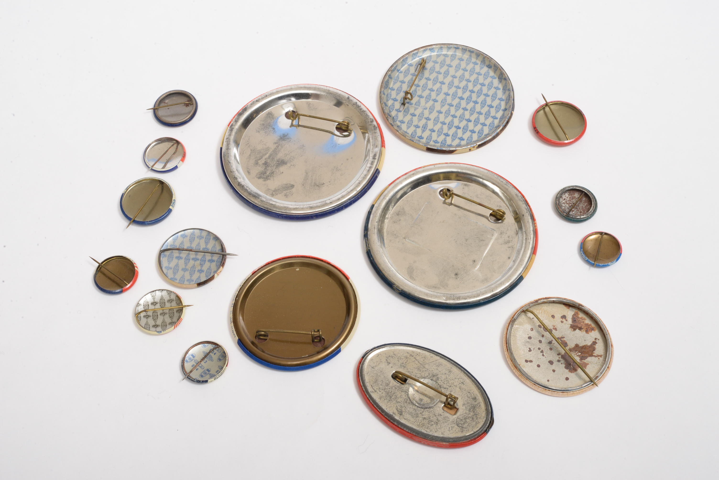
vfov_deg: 22.6
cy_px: 240
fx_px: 1199
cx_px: 360
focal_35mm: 60
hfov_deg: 33.4
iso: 400
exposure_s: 1/125
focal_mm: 60
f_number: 22
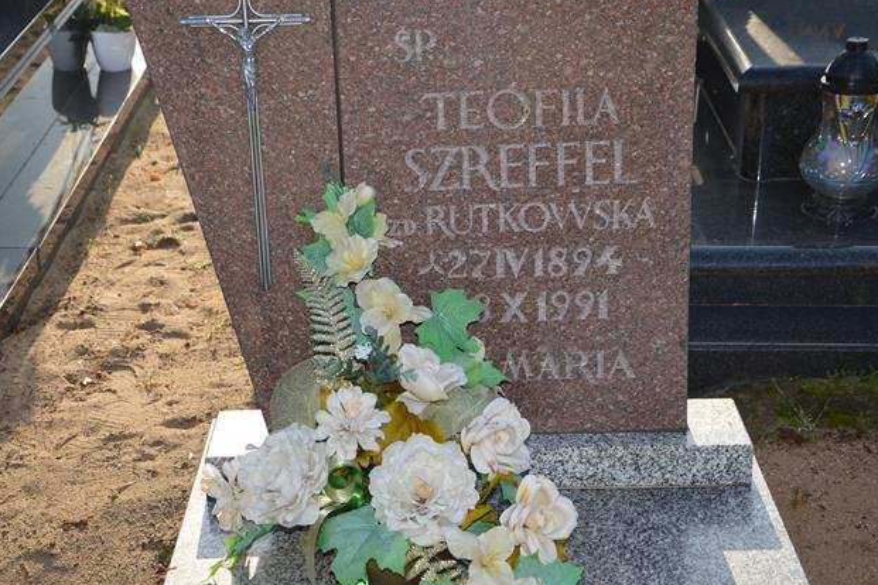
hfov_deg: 29.0
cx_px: 428
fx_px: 1695
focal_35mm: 70
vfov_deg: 19.6
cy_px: 291
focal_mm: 45
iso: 100
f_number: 5.6
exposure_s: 1/200
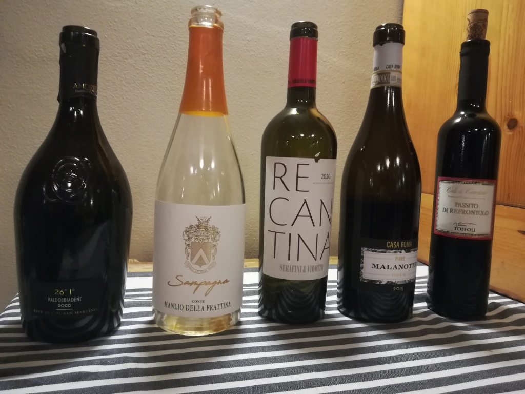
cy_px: 197
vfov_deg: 53.1
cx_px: 262
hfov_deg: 67.3
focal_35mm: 26
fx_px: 394
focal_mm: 3.83
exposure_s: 1/25
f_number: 2.2
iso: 500
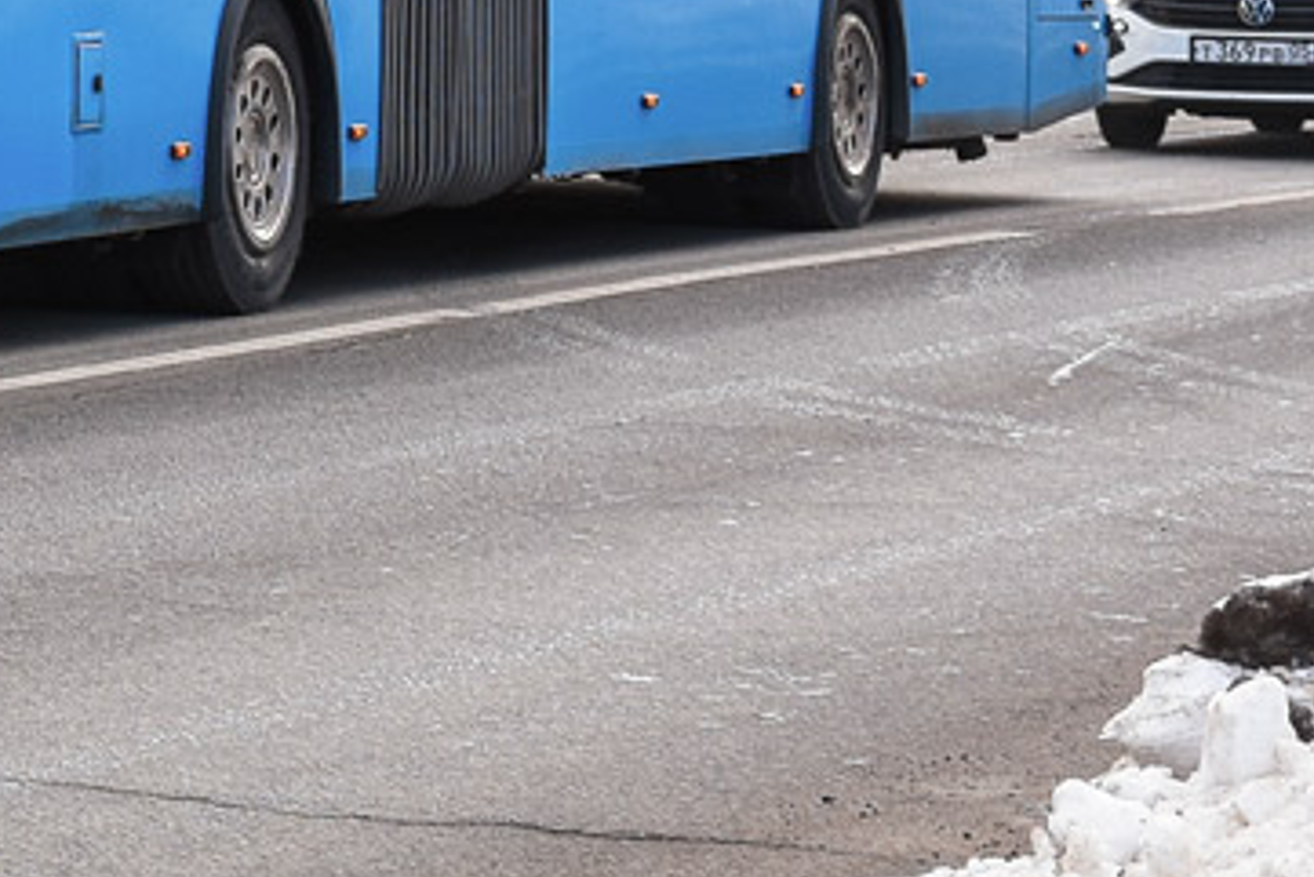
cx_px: -848
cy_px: -793
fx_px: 8654
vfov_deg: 5.7
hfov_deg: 8.4
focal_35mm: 237
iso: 250
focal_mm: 38
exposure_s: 1/320
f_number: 6.3
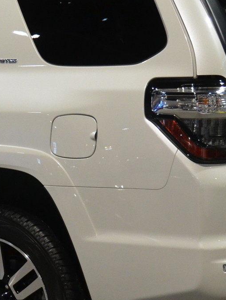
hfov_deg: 12.7
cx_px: 16
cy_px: 128
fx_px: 1009
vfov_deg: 17.0
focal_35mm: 116
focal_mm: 22
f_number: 3.8
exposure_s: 1/100
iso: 1600
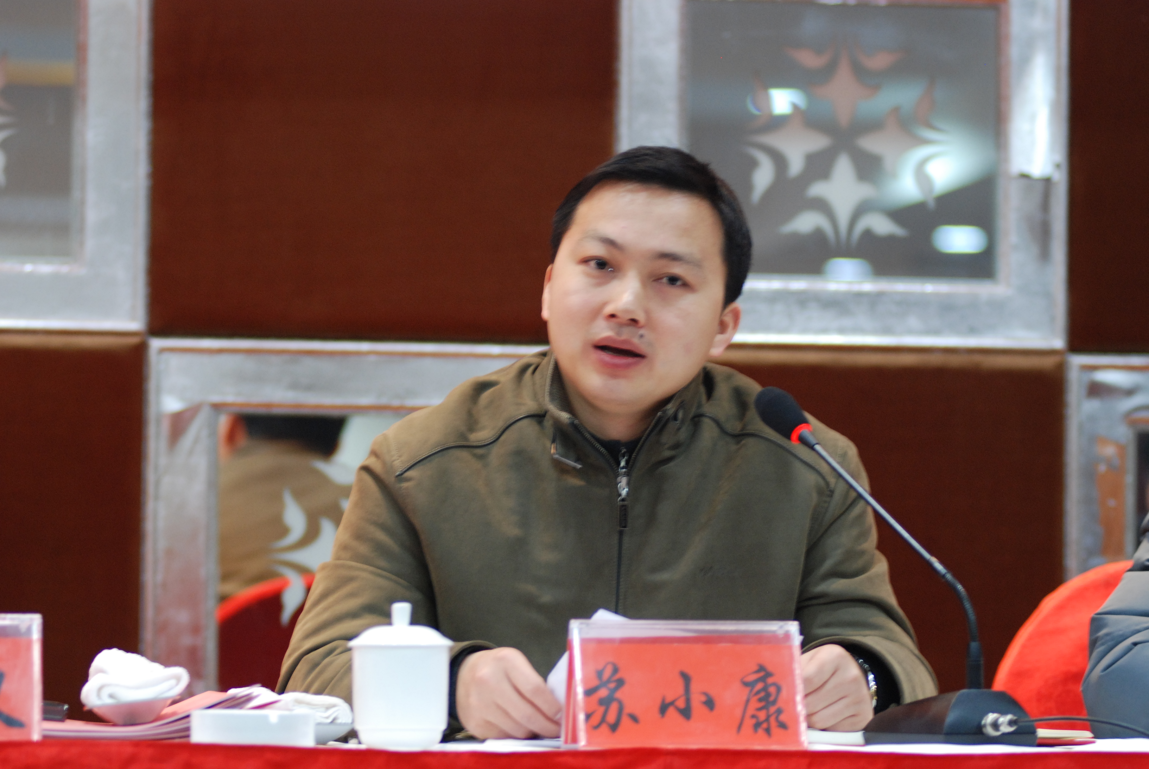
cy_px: 384
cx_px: 574
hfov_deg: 13.7
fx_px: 4793
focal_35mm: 150
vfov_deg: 9.2
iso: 500
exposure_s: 1/15
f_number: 2.8
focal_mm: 100
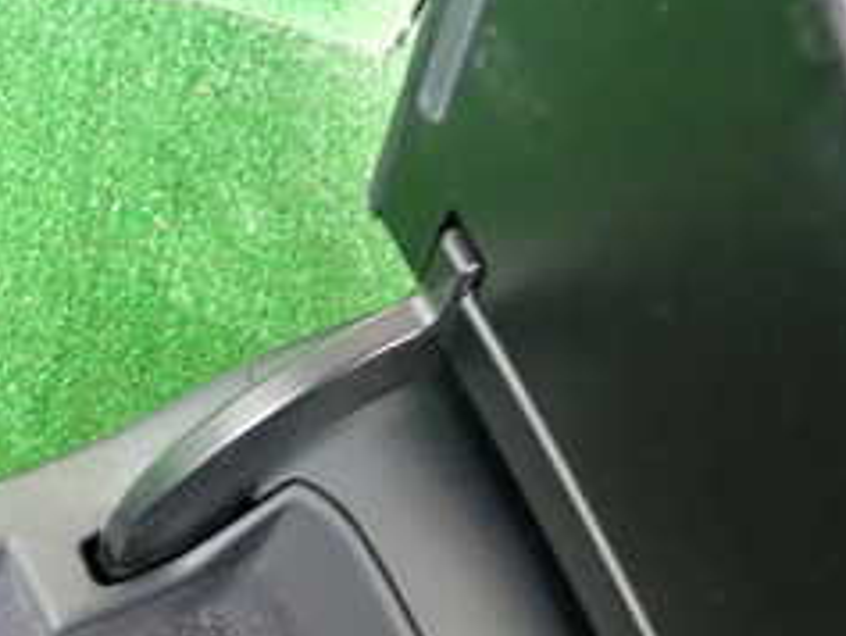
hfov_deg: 25.5
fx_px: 1858
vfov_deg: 18.8
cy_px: 672
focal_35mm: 76
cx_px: 253
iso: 800
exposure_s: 1/30
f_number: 2.3
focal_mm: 5.4
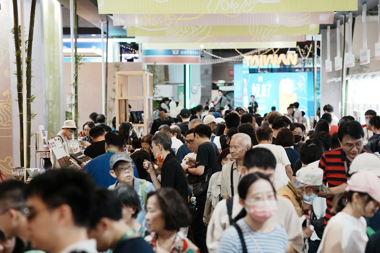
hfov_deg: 19.3
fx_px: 1119
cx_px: 190
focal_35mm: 106
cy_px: 126
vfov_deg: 12.9
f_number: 4
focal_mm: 106
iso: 1000
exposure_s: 1/160
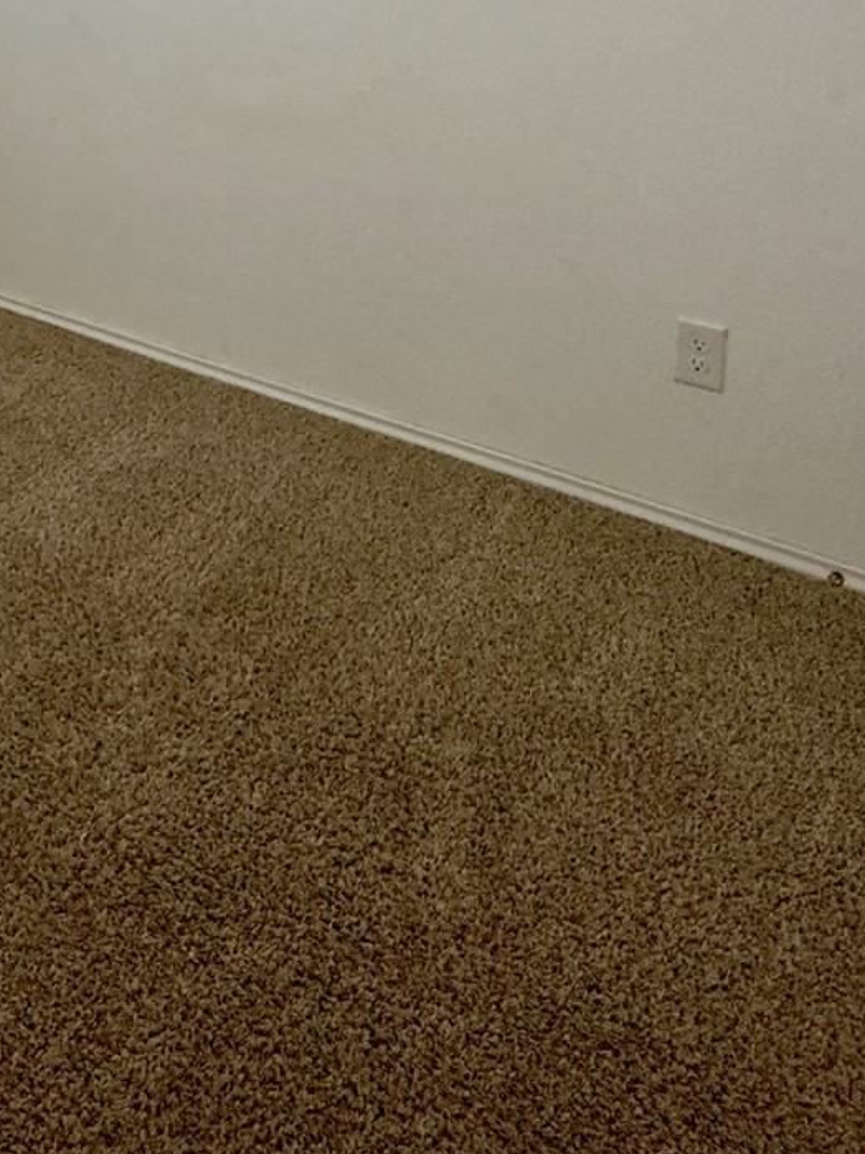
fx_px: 1366
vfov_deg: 38.7
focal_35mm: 41
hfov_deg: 31.2
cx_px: -91
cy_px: -81
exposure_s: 1/120
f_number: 2.2
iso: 125
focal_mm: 2.22
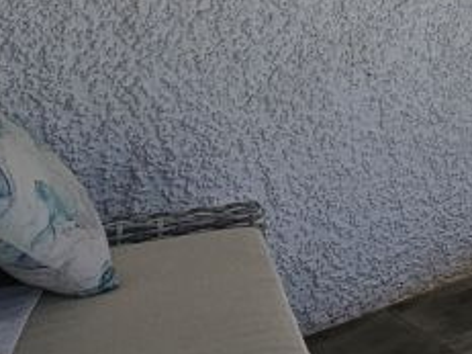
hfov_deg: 21.3
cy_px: -86
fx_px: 981
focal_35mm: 72
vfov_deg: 19.1
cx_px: 766
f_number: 2.2
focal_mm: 2.2
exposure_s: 1/4256
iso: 50
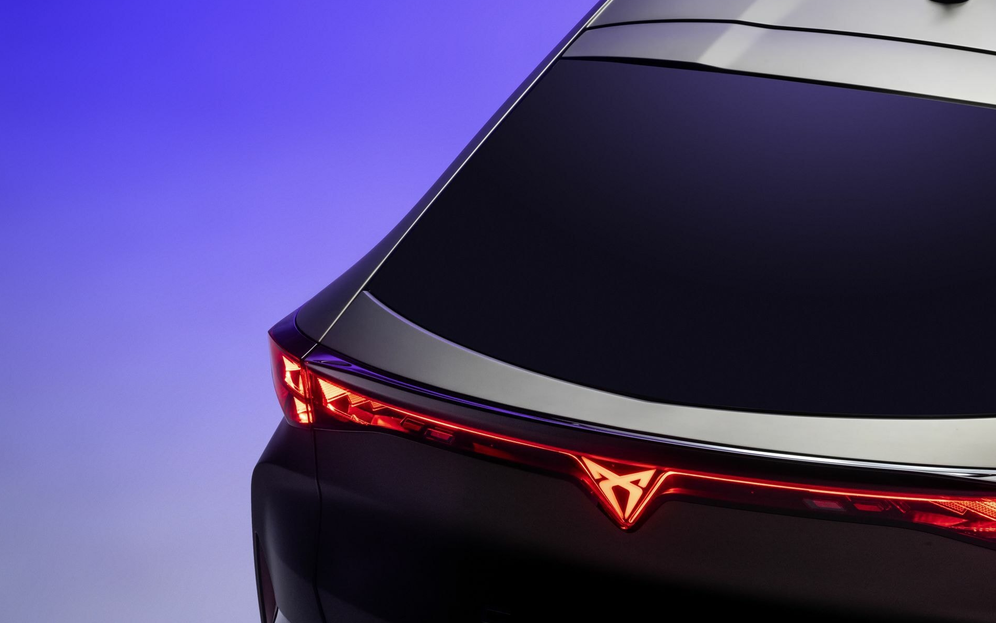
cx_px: 498
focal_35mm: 205
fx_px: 5564
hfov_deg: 10.2
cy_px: 318
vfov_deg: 6.4
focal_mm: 200
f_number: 16
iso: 1000
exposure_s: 1/4
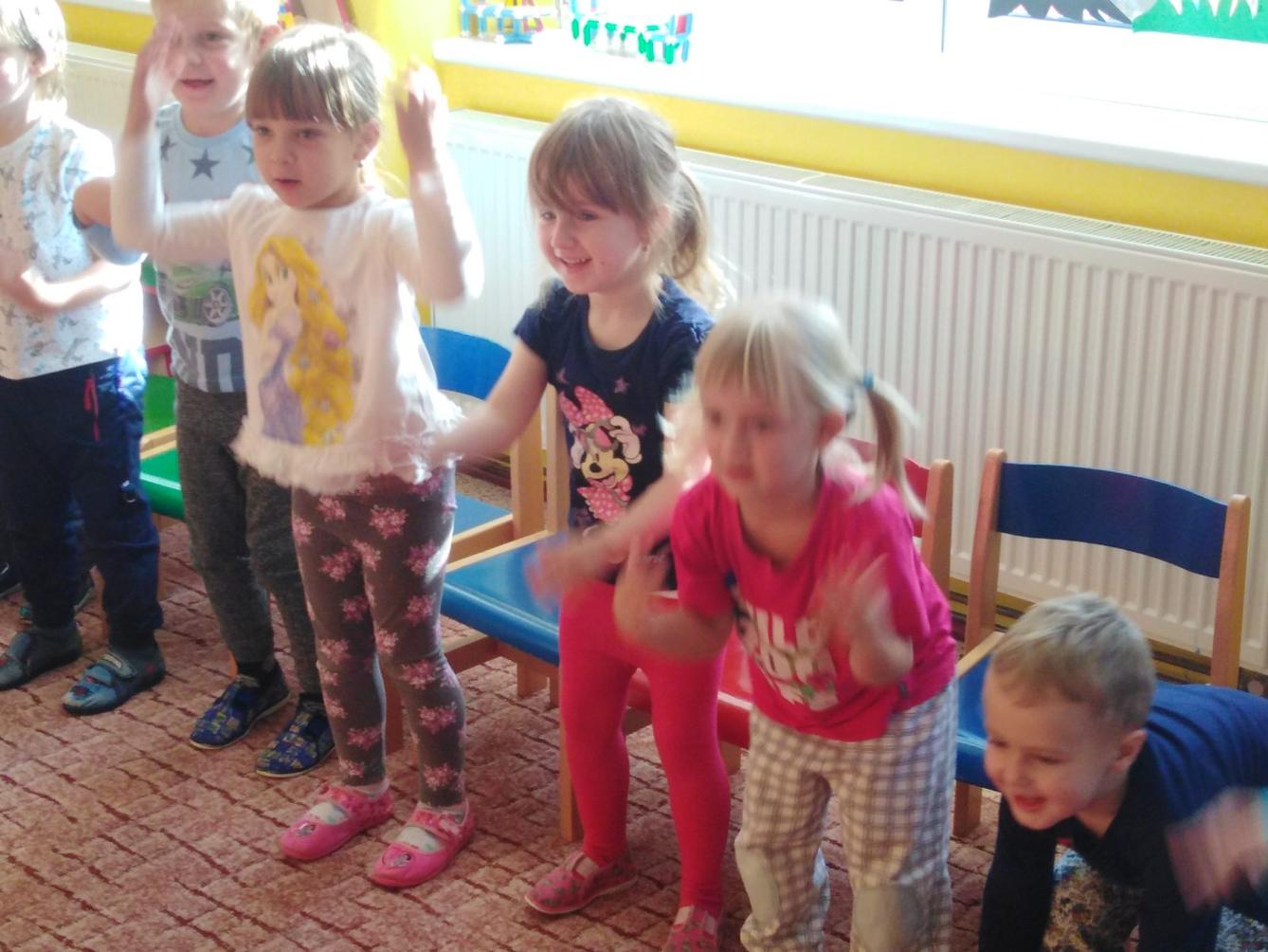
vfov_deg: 53.1
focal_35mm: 26
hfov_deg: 67.3
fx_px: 953
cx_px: 634
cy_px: 476
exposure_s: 1/50
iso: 122
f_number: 2.2
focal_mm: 3.46
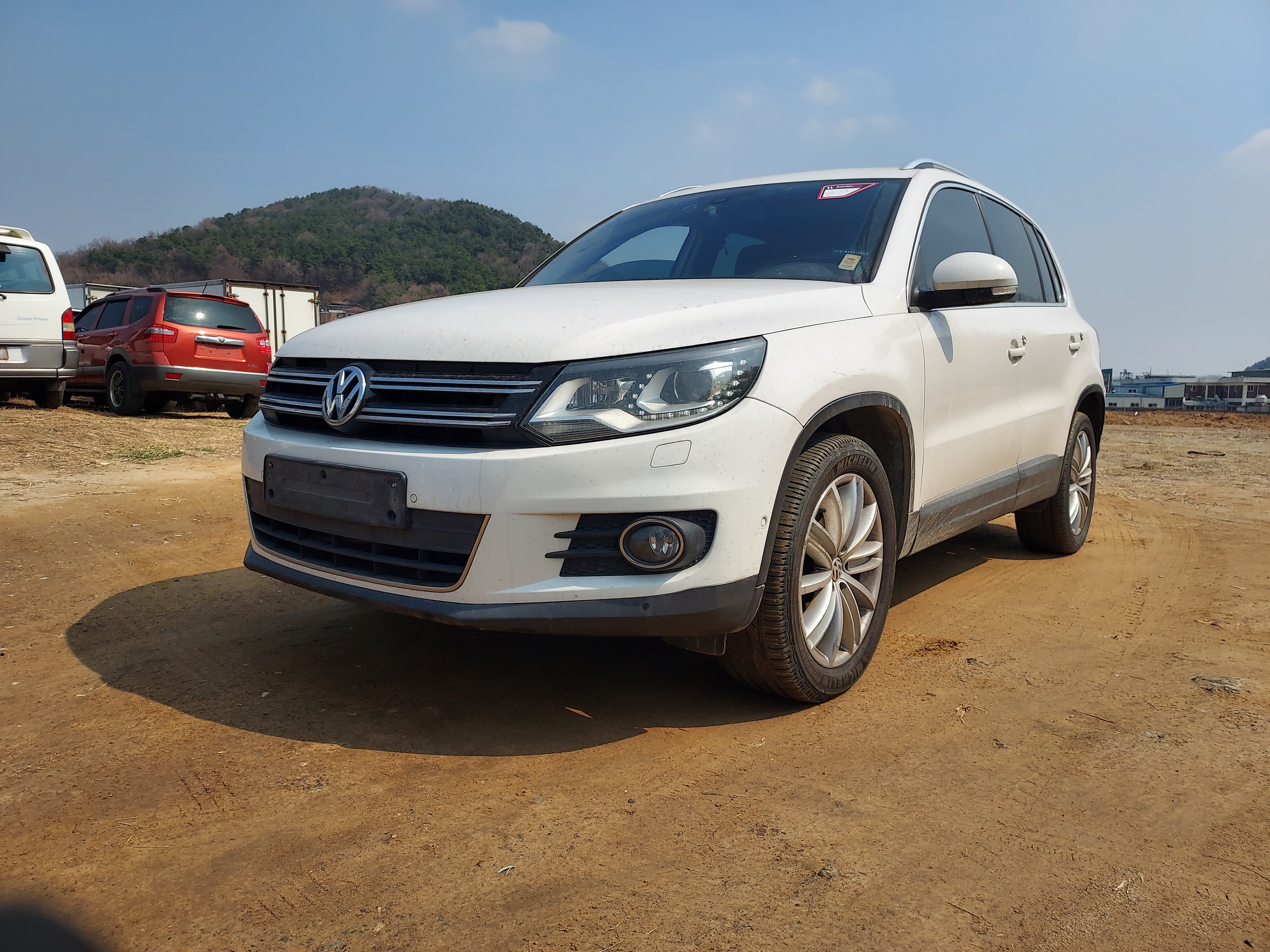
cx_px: 635
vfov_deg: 56.8
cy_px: 476
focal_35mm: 24
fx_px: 881
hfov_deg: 71.6
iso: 40
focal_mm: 4.6
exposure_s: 1/1739
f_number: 1.8
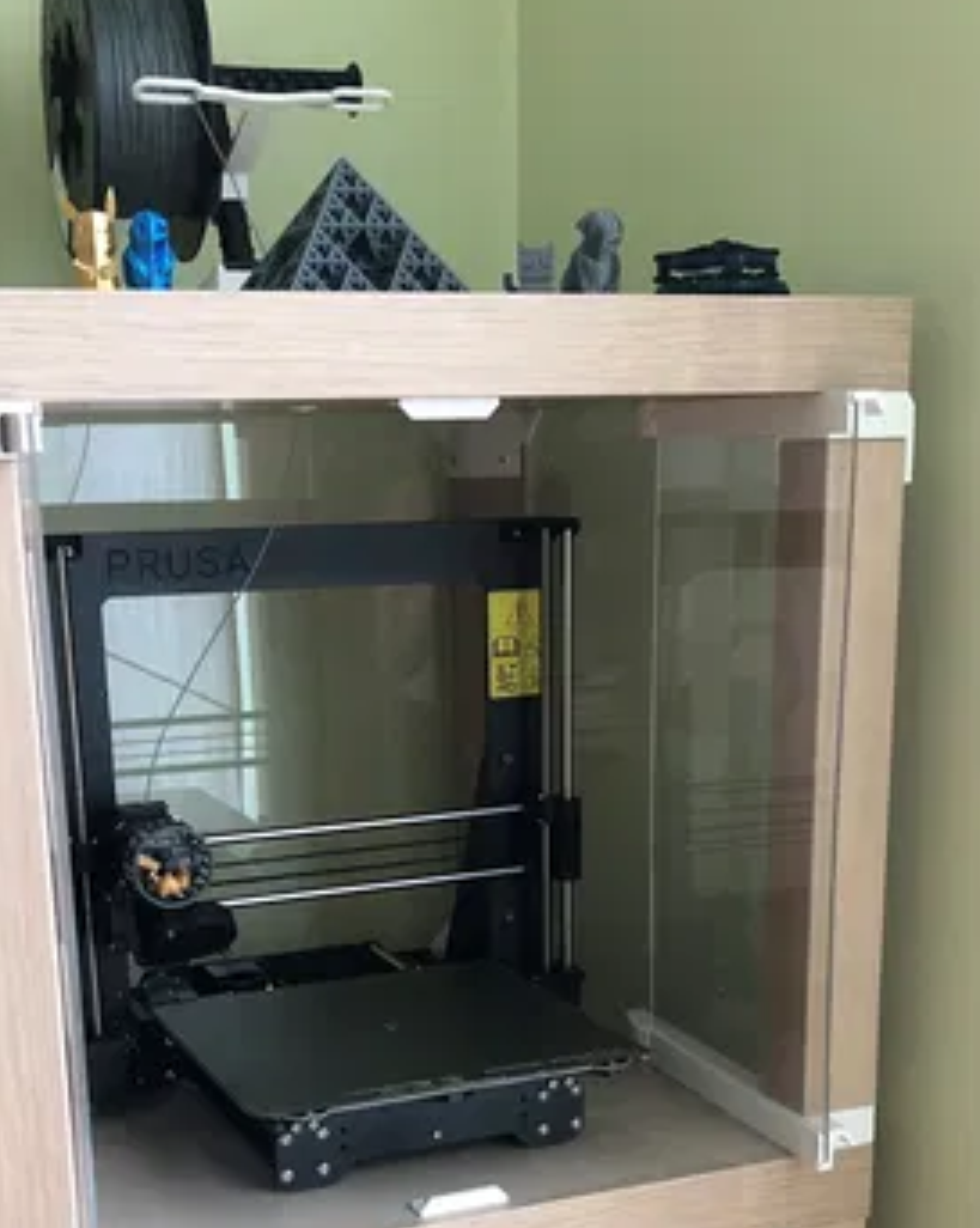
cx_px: 436
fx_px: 1815
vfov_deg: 36.2
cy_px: 975
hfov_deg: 30.2
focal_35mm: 50
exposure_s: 1/15
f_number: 1.8
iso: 50
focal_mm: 3.99
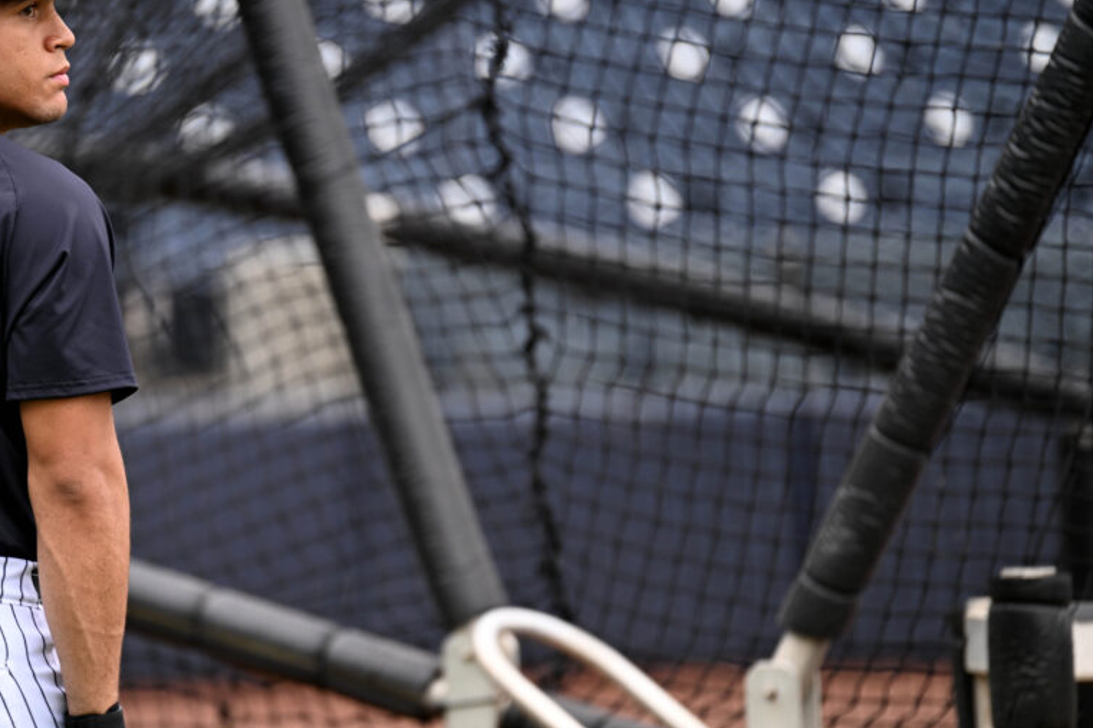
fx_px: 14600
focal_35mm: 481
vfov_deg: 2.9
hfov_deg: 4.3
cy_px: 378
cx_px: 247
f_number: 2.8
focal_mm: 300
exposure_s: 1/250
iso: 400
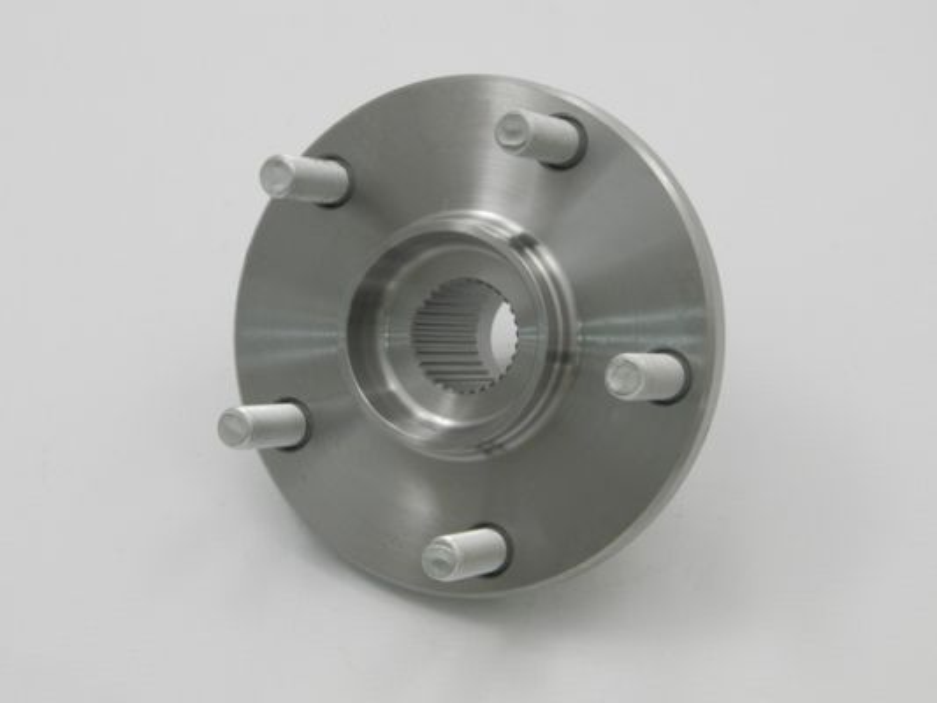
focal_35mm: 82
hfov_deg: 23.8
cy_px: 352
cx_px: 468
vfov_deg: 18.0
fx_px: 2220
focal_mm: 14.6
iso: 160
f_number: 4.2
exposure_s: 1/160
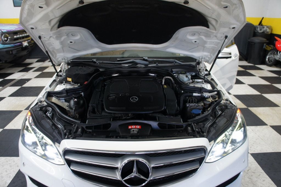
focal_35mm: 27
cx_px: 140
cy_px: 94
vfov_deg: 47.9
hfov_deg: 67.4
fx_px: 211
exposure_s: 1/30
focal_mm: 18
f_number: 3.5
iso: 320
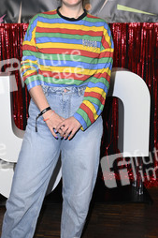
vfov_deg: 31.9
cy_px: 119
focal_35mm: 63
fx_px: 415
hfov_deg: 21.5
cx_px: 64
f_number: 5.6
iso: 1600
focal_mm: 40
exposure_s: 1/250
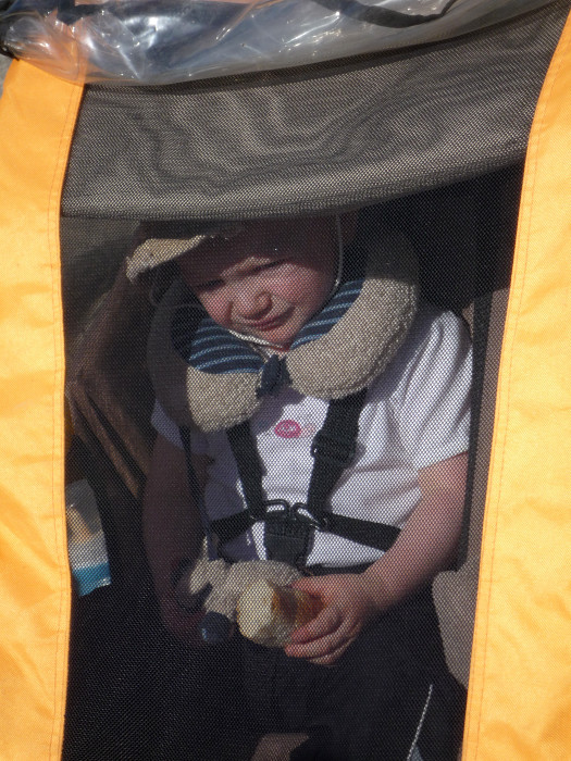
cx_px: 286
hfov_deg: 11.9
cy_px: 380
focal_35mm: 125
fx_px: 2749
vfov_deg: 15.8
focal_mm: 22
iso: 100
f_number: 5.9
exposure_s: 1/640
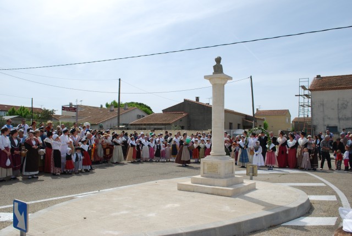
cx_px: 176
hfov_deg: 61.8
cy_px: 118
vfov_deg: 43.8
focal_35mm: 30
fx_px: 294
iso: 100
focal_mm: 20
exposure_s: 1/320
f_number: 9
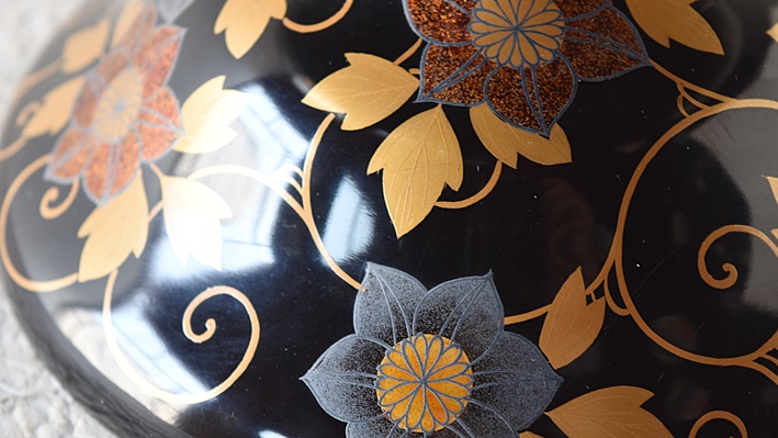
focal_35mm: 110
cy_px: 243
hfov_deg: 19.5
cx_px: 384
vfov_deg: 11.1
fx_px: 2263
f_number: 5.6
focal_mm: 55
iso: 200
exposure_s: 1/2.5
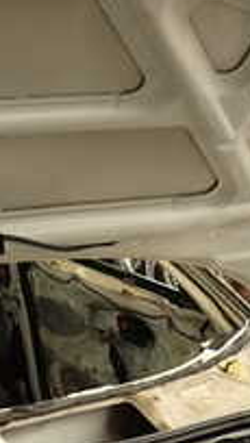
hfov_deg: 14.5
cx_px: -80
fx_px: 941
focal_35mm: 80
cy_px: 72
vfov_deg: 25.9
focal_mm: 4.5
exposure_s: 1/60
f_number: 2
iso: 125
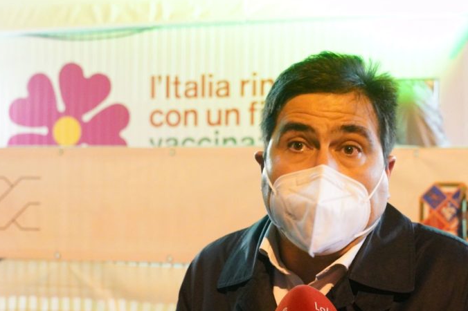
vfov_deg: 38.8
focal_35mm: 34
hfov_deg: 55.8
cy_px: 153
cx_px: 233
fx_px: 442
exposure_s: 1/50
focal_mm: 33
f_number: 5
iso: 12800
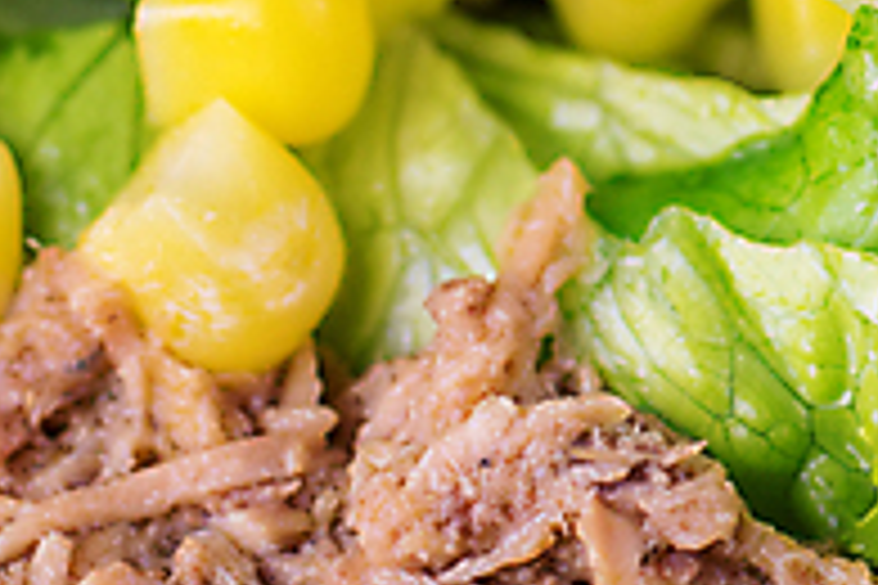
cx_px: 70
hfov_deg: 6.4
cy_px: 644
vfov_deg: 4.3
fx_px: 7853
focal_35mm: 322
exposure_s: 1/125
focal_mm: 105
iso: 100
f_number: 8
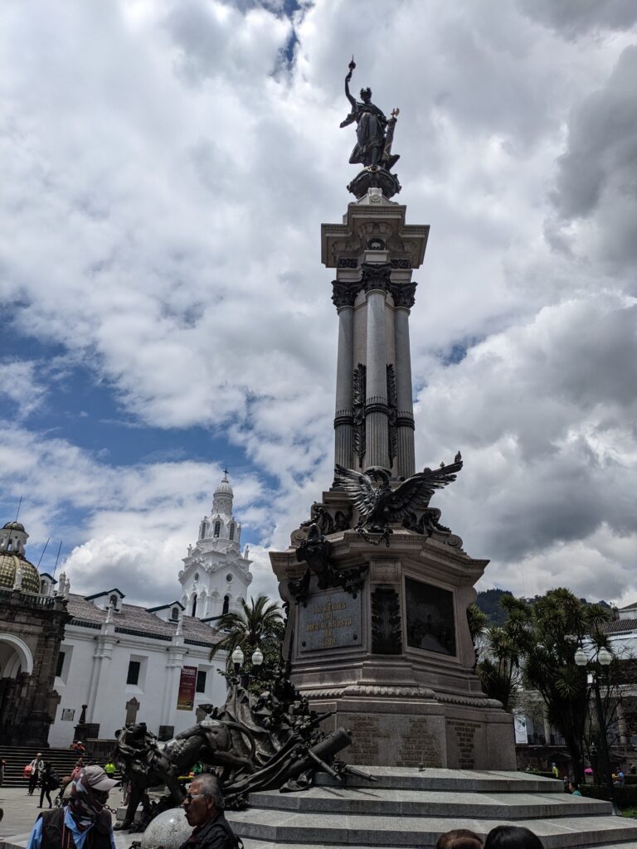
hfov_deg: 51.4
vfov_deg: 65.3
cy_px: 424
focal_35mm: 27
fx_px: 662
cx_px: 318
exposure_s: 1/11765
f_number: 1.73
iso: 79
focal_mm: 4.38
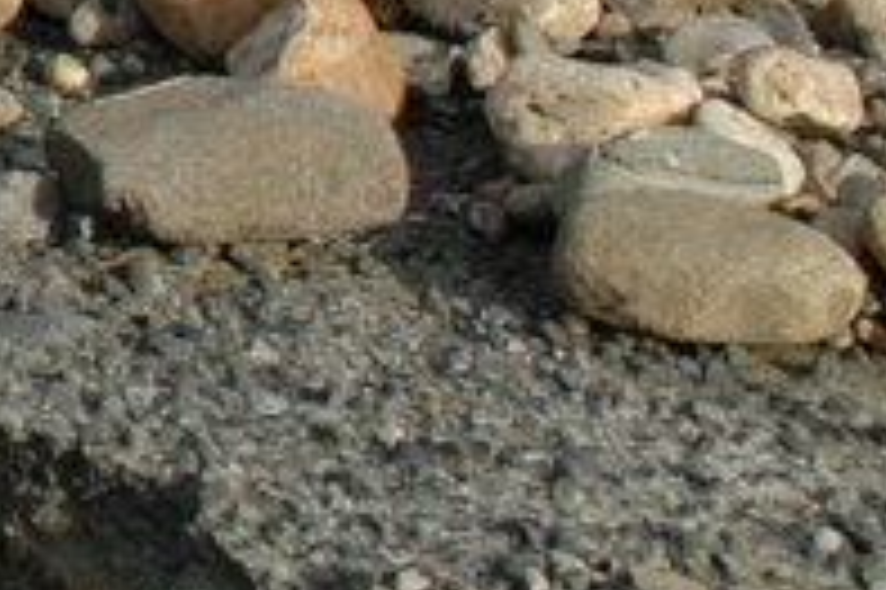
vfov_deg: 9.4
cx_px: -1318
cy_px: -558
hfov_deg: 11.8
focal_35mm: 137
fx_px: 3369
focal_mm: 18
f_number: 9
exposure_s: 1/320
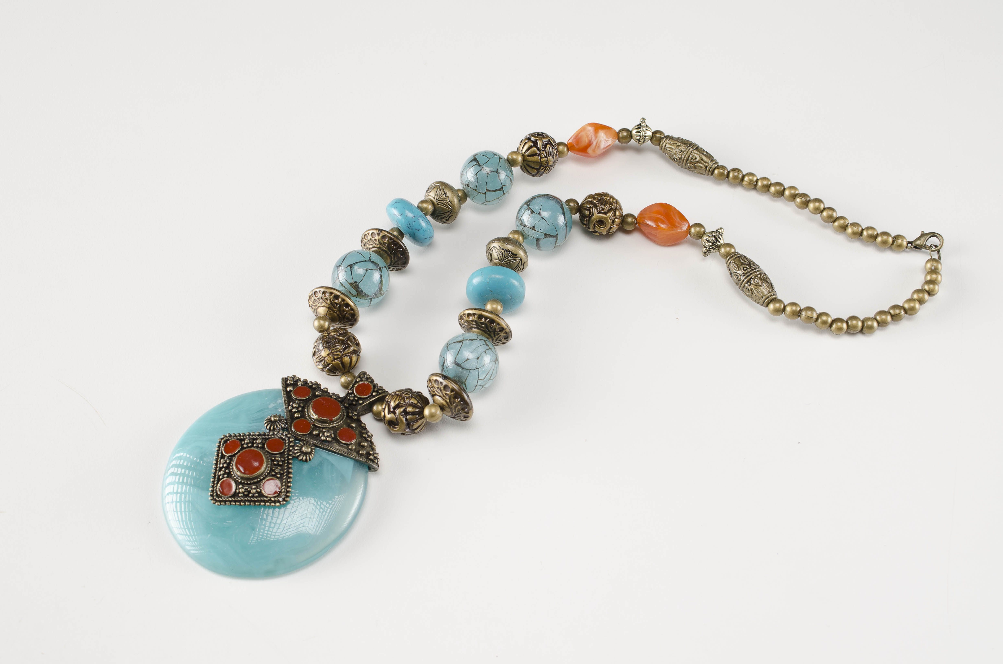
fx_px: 1293
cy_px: 332
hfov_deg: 42.4
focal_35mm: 46
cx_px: 502
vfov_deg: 28.8
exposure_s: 1/80
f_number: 10
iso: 100
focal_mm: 31
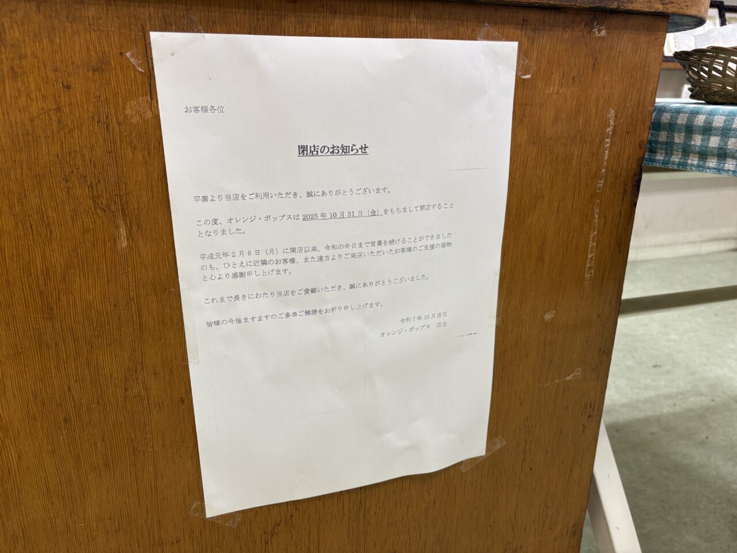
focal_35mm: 26
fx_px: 554
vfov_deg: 53.1
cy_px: 276
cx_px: 368
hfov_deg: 67.3
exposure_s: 1/100
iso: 80
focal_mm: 5.96
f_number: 1.6
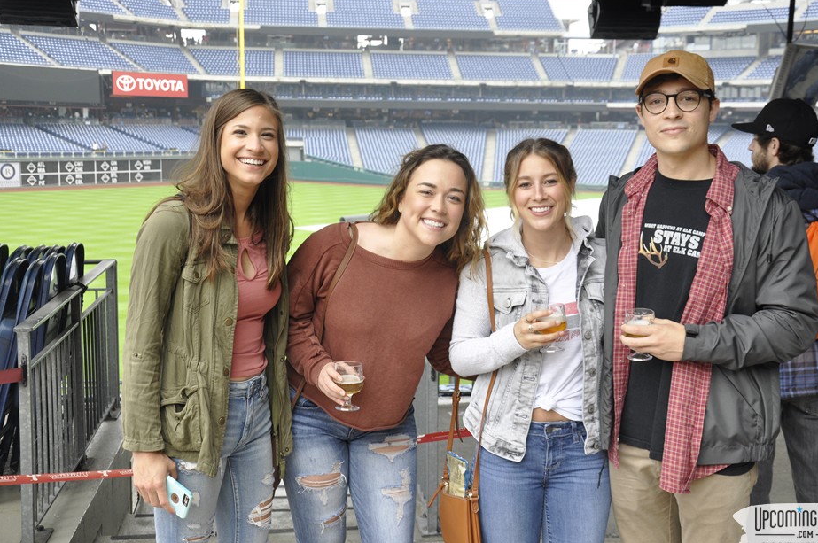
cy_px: 257
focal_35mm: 52
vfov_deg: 25.9
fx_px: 1180
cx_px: 440
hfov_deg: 38.2
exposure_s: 1/60
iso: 400
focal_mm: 32
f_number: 8
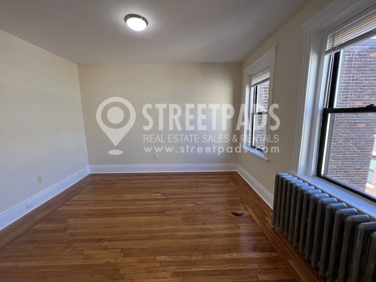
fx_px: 141
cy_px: 141
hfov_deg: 106.2
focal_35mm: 13
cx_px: 188
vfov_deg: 89.9
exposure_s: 1/120
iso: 100
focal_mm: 1.57
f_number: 1.8
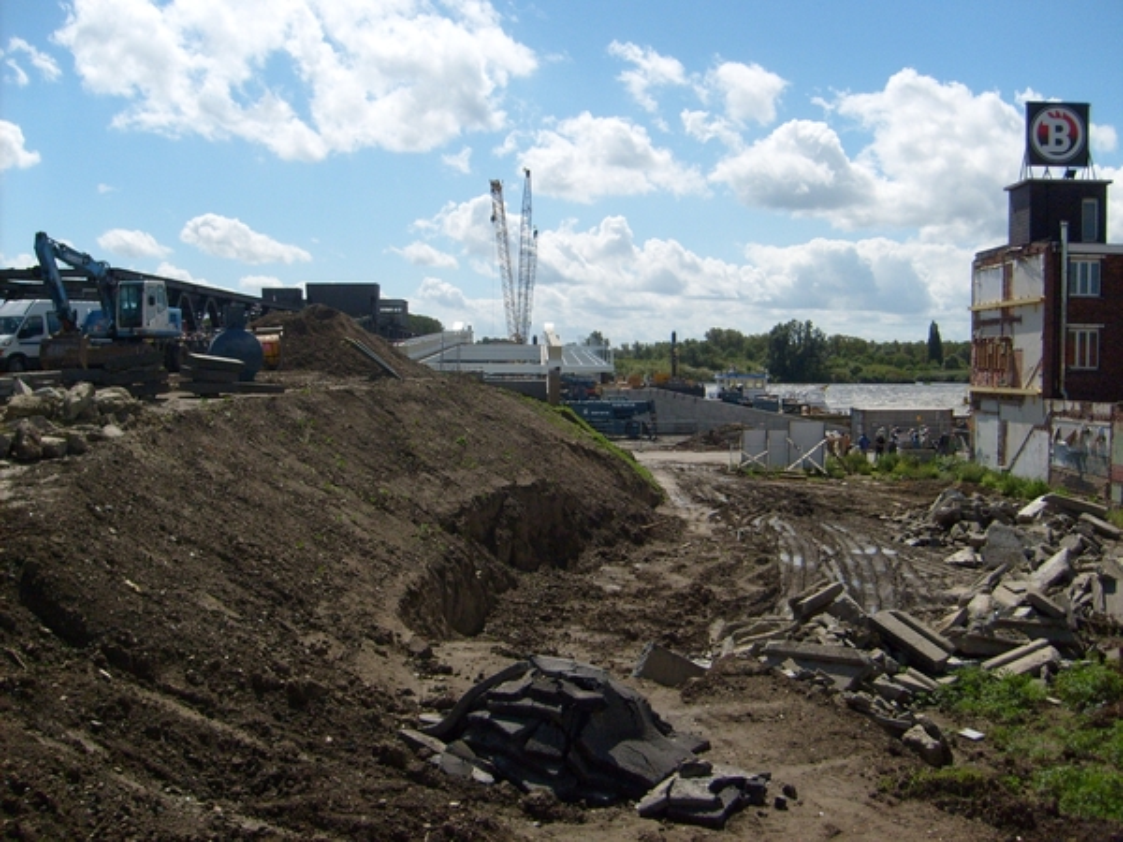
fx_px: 1135
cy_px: 421
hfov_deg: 52.6
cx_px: 562
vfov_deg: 40.7
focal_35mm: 35
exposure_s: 1/500
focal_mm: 5.8
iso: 80
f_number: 7.1
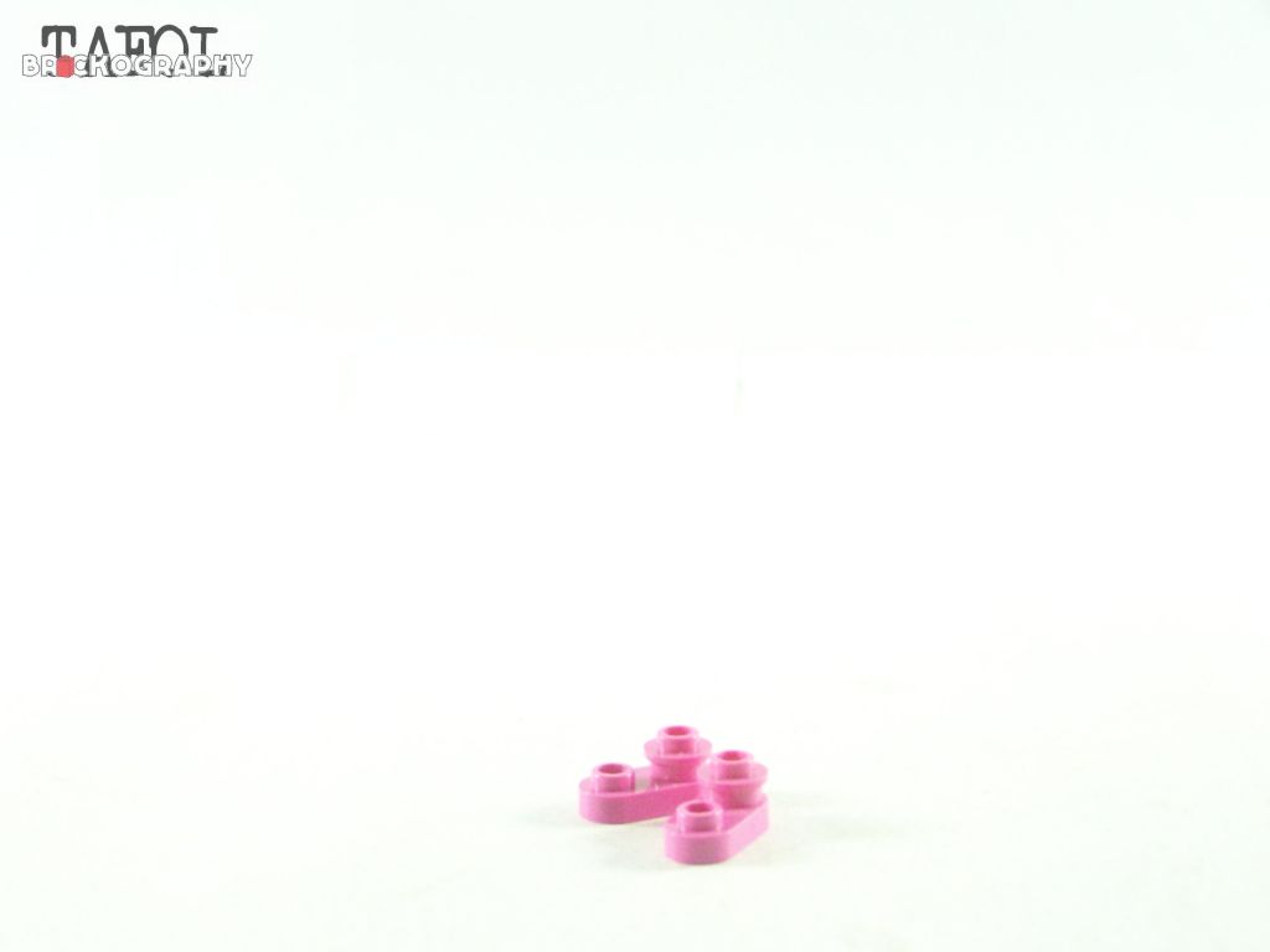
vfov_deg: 21.9
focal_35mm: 67
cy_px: 476
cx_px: 635
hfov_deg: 29.0
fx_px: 2458
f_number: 3.2
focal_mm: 11.1
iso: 400
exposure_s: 1/60
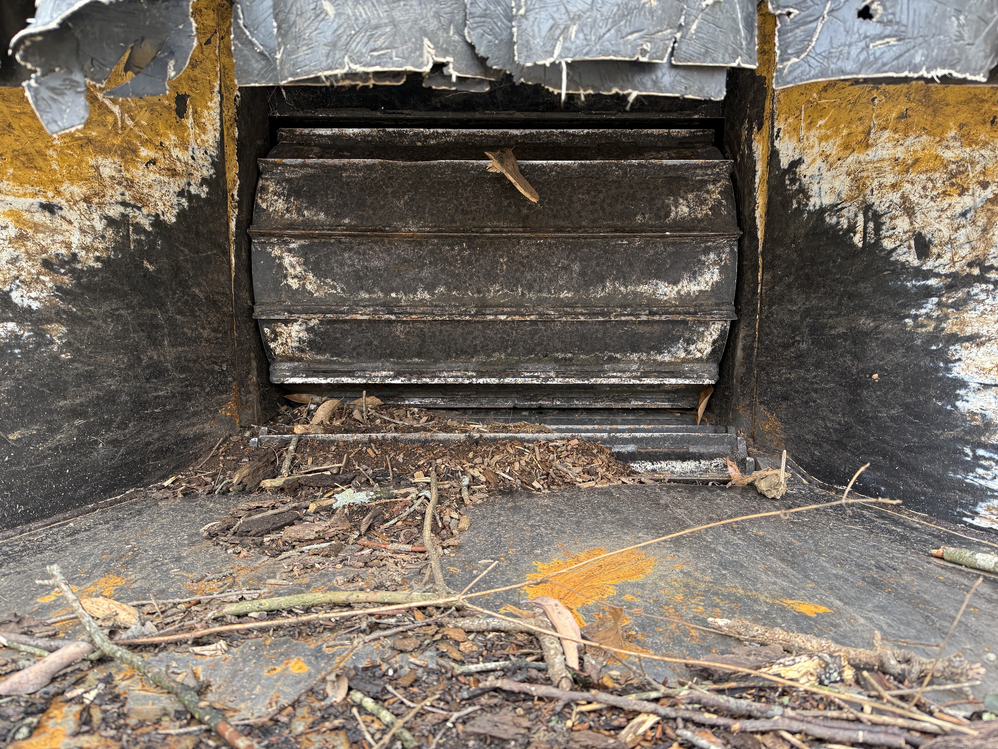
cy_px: 374
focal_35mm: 24
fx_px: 692
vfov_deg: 56.8
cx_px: 499
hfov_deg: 71.6
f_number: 1.78
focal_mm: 6.76
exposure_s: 1/121
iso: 125
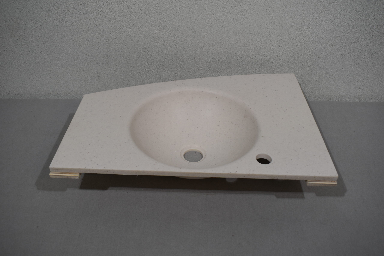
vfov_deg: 40.0
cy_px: 128
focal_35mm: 33
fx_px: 352
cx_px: 192
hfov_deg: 57.2
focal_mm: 22
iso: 220
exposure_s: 1/125
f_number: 5.6
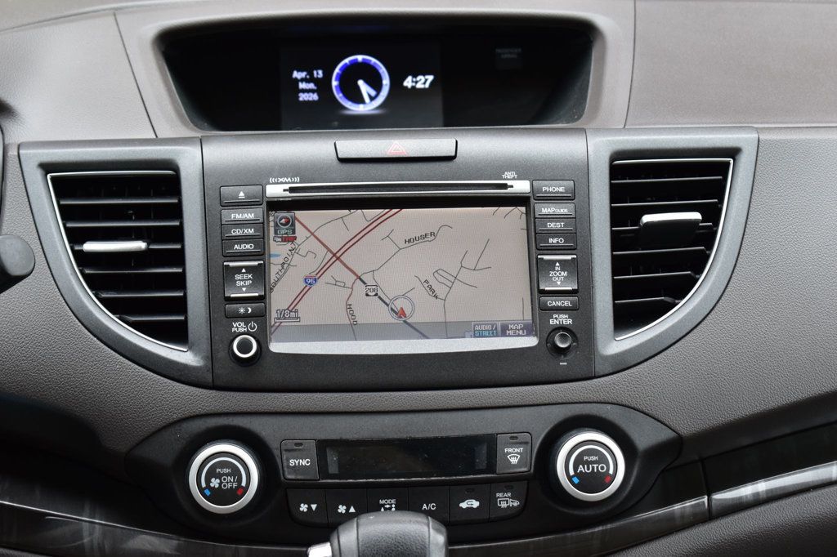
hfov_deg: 24.6
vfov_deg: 16.5
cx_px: 418
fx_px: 1917
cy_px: 278
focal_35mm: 82
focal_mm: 55
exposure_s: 1/50
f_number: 8
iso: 400
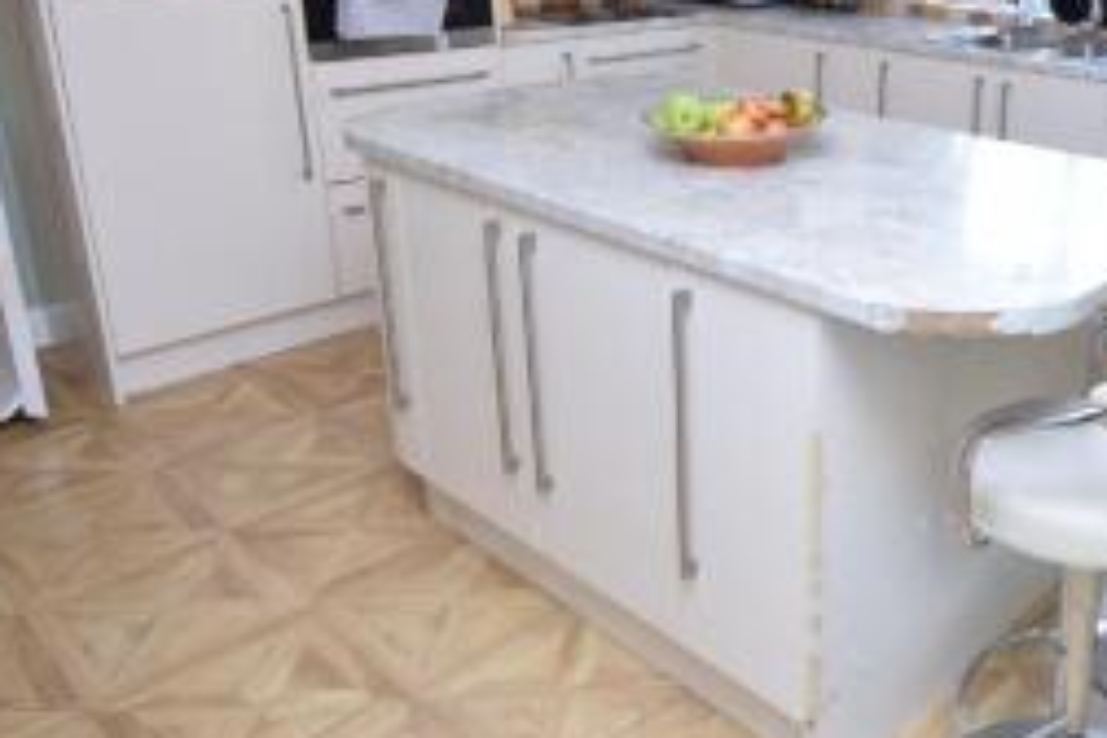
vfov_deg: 38.3
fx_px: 1045
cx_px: 848
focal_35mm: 34
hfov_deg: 53.0
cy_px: 222
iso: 400
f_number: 5
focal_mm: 12
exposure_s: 1/100
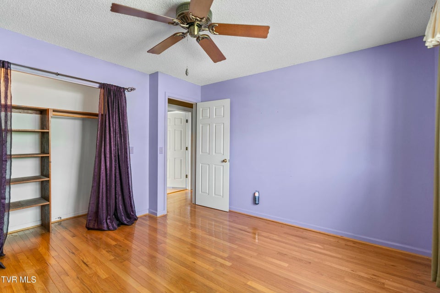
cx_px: 220
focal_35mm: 16
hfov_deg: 96.7
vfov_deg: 73.7
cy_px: 146
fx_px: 196
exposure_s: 1/15
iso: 250
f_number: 2.8
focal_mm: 16
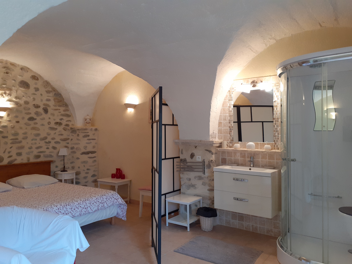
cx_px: 176
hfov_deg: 65.3
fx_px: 275
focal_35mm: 27
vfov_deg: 51.4
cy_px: 132
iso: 125
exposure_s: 1/50
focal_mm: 3.6
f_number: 1.9
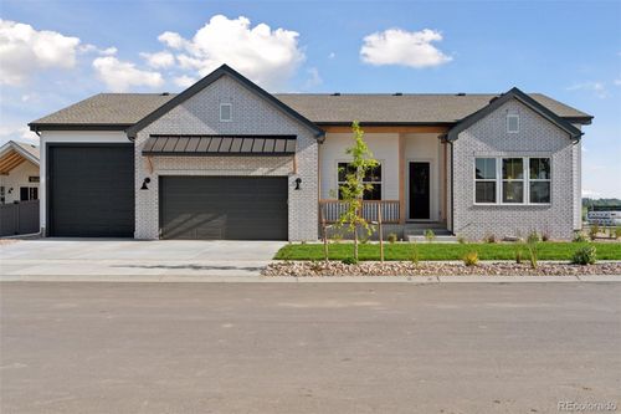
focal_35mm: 36
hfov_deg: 53.1
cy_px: 207
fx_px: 621
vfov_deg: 36.8
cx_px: 310
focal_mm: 36
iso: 400
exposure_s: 1/800
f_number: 9
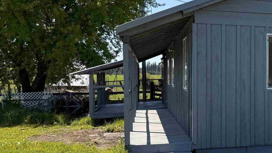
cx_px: 298
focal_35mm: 59
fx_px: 426
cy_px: 83
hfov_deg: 31.5
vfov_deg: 20.4
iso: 80
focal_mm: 6.76
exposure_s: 1/1901
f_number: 1.78
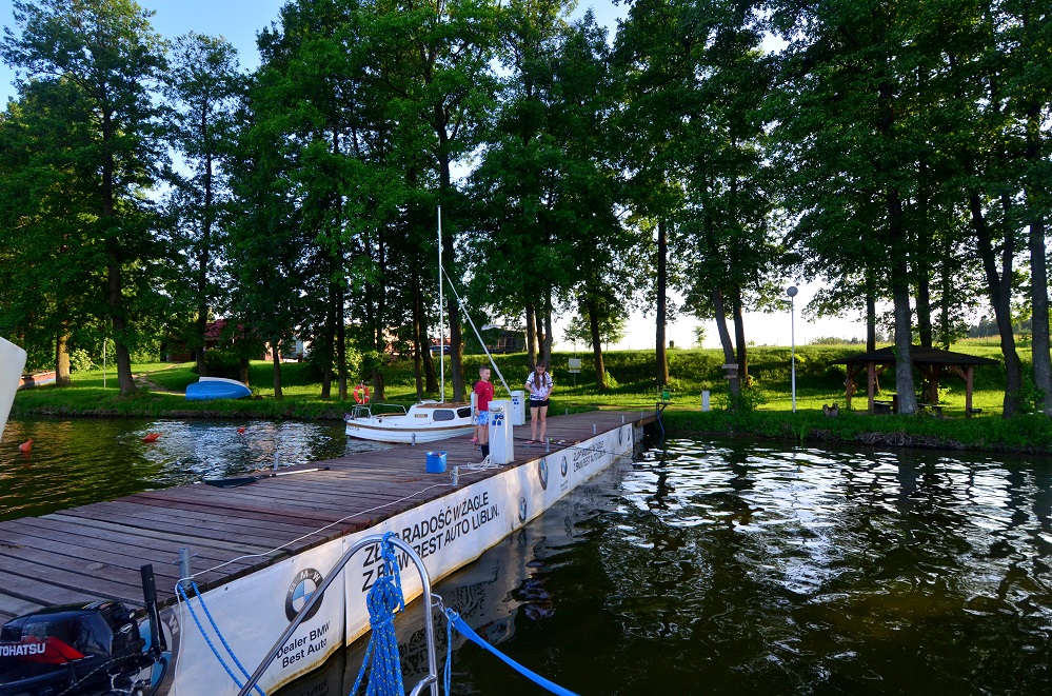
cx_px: 526
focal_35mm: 18
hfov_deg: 90.1
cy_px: 348
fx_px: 525
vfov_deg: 67.1
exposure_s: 1/500
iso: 400
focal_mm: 12
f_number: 6.3
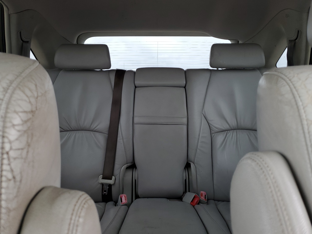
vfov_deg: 53.1
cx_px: 156
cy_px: 117
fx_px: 234
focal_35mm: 26
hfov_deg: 67.3
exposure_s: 1/60.2
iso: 55
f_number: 1.5
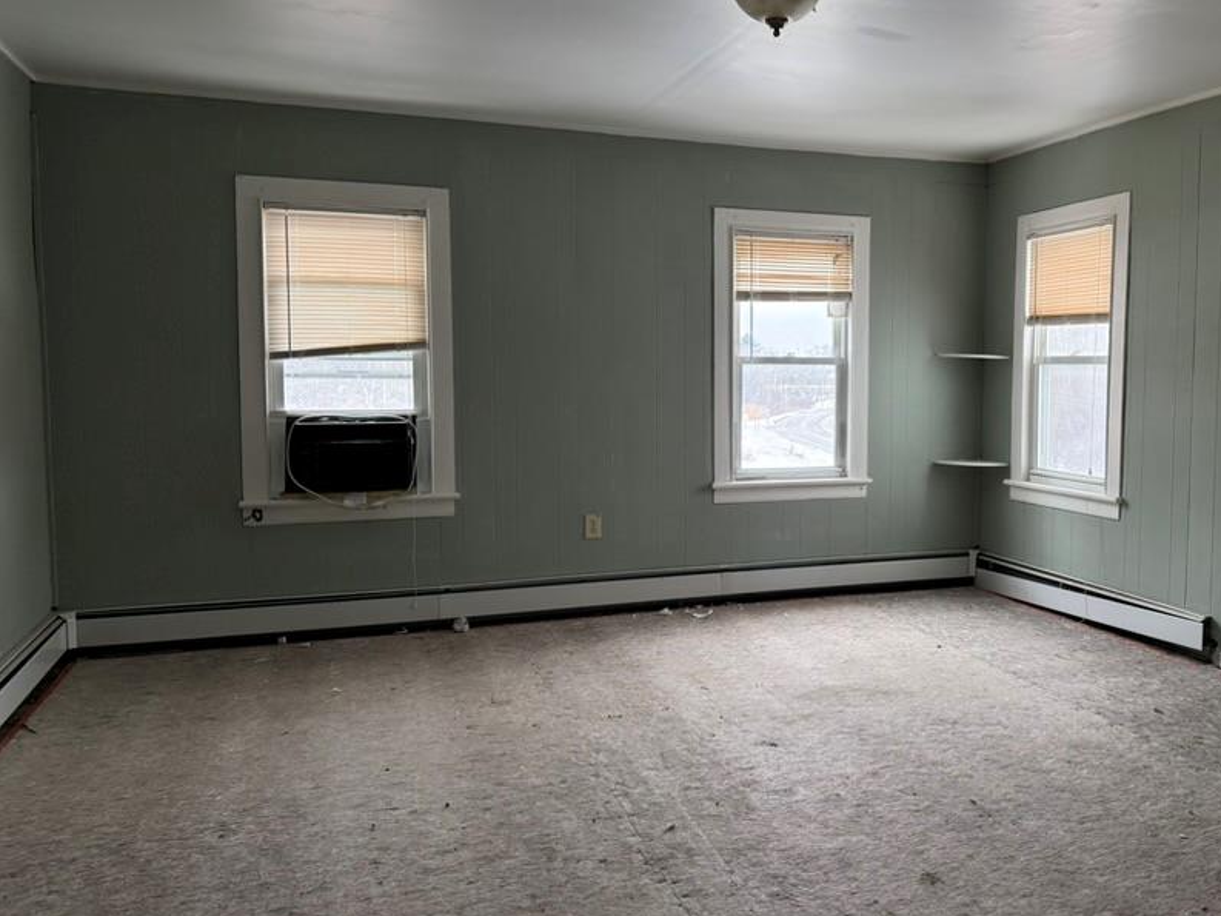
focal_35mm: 31
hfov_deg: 57.4
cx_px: 787
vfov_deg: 45.4
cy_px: 442
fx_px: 1094
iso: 200
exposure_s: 1/143
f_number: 1.78
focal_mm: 6.76
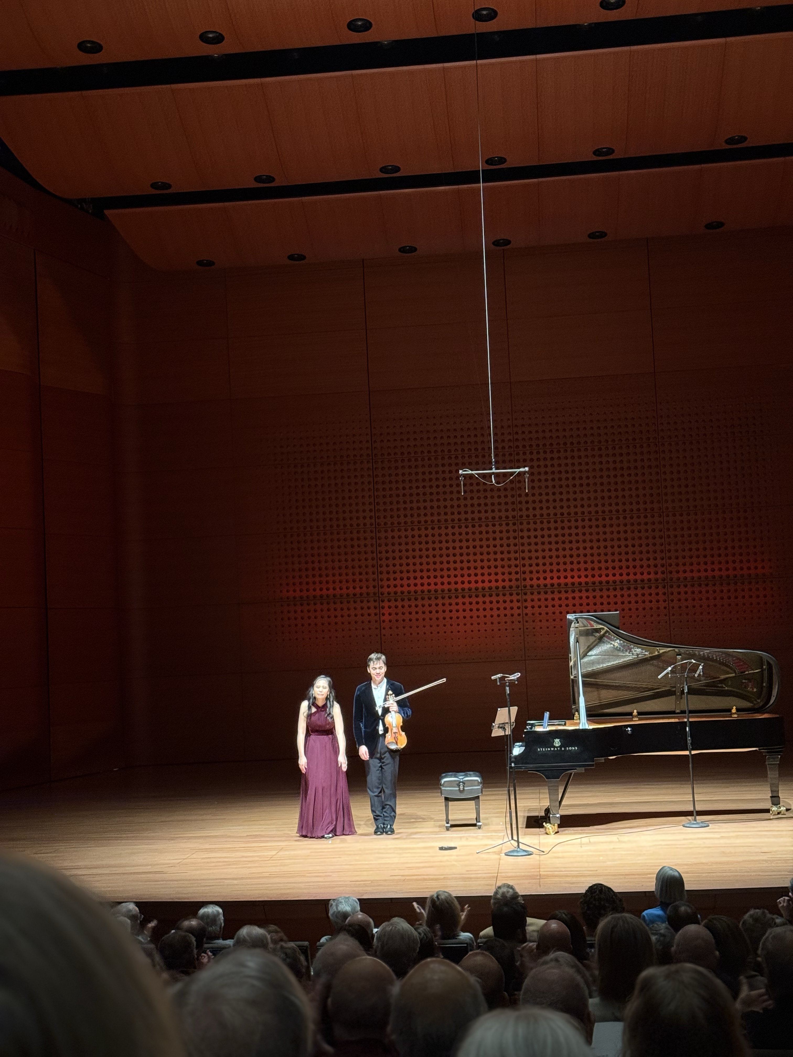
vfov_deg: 39.7
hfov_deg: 30.3
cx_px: 396
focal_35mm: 48
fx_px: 1466
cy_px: 528
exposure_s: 1/38
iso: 250
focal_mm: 6.76
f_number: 1.78
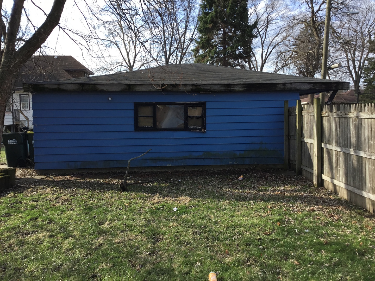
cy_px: 140
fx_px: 336
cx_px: 188
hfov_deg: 58.4
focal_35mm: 31
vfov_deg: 45.4
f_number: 2.4
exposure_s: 1/488
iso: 25
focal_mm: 3.3
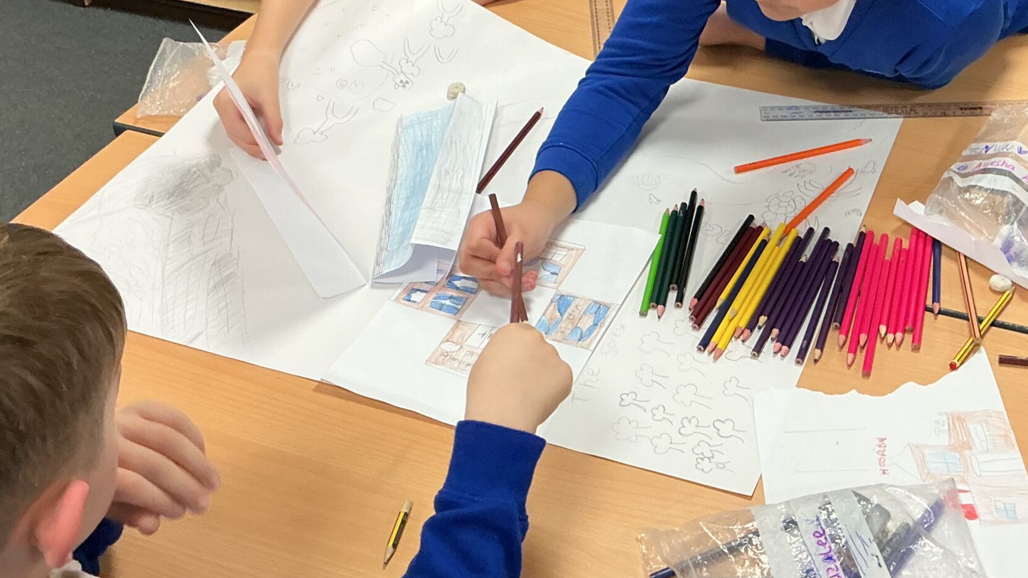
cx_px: 656
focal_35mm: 49
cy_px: 183
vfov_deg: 24.3
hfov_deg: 41.7
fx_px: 1335
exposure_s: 1/60
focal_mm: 3
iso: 80
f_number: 1.8
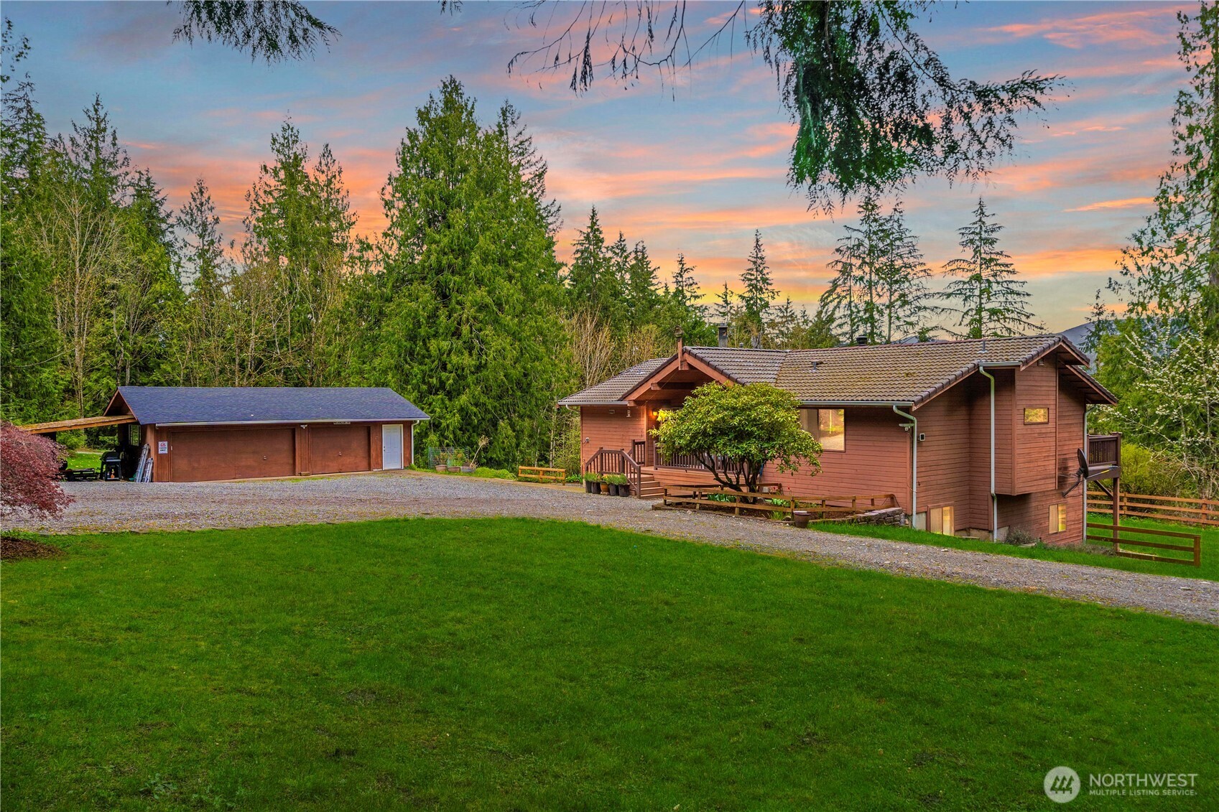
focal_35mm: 24
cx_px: 610
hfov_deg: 73.7
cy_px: 406
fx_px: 813
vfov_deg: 53.1
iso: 100
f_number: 6.7
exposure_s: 1/350
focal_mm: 24
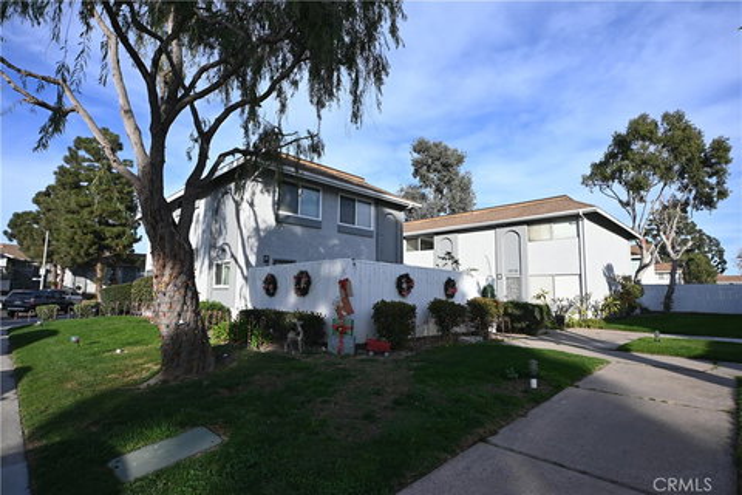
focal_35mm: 18
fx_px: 371
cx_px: 371
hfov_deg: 90.0
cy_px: 248
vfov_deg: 67.4
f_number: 6.3
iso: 100
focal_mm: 12
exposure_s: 1/320
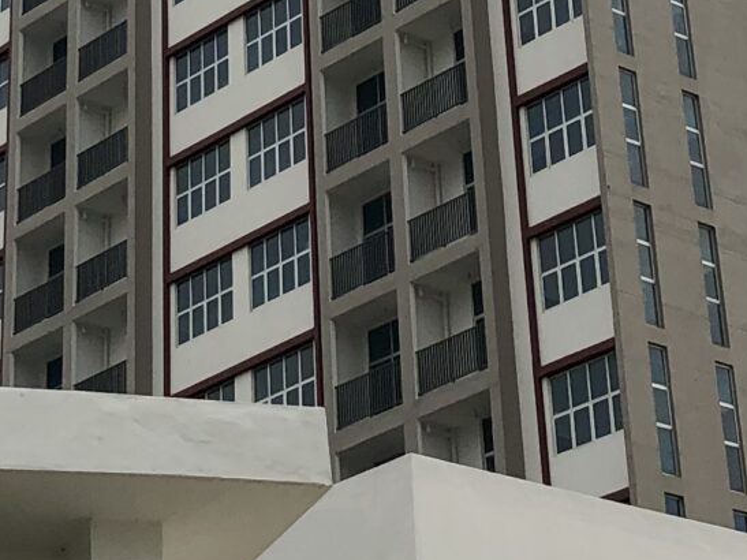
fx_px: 2826
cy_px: -296
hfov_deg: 15.1
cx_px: 393
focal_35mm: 131
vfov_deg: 10.9
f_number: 1.8
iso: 20
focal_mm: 3.99
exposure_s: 1/209
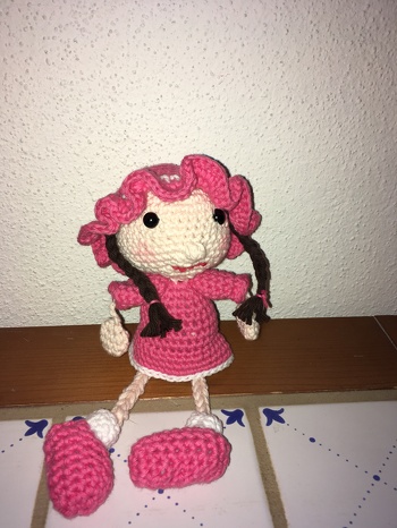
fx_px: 443
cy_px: 264
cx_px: 198
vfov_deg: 61.6
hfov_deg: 48.3
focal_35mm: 29
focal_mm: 4.15
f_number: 2.2
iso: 25
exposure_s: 1/112
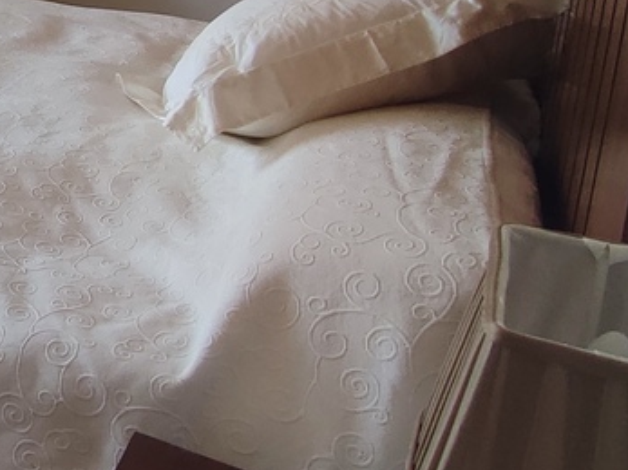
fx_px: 1070
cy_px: -25
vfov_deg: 23.5
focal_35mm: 59
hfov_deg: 23.3
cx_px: -402
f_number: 2.2
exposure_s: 1/100
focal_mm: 1.65
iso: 69
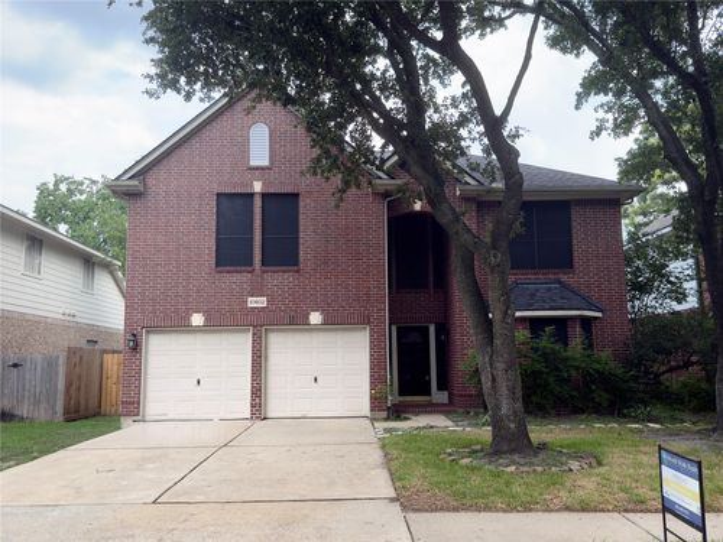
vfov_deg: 51.4
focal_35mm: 27
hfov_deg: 65.3
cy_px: 271
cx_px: 362
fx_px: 564
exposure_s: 1/736
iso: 100
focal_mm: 6.76
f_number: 1.78
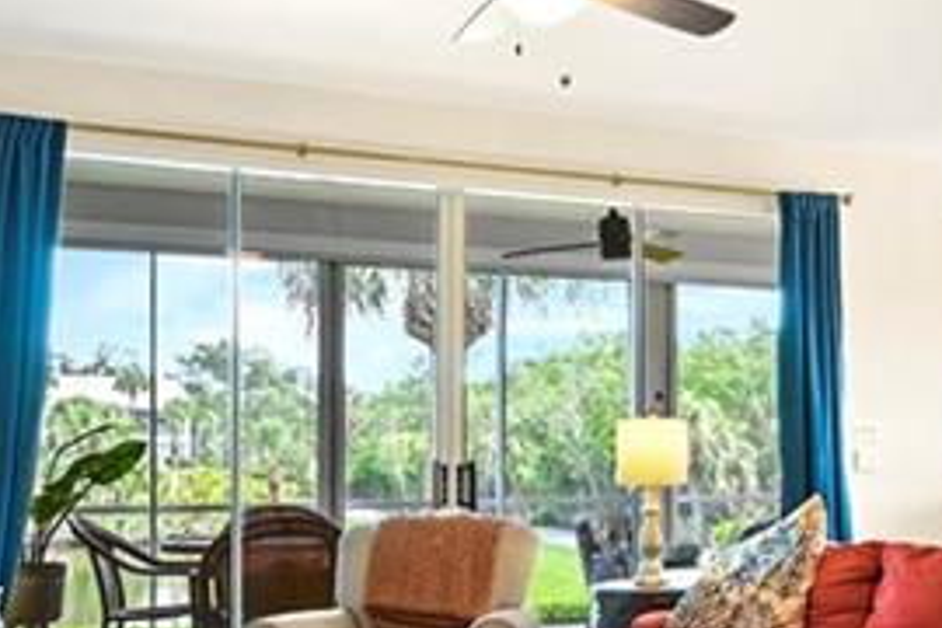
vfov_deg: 24.9
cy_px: 546
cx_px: 827
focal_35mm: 53
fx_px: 1387
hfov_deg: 35.6
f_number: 8
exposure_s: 4
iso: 100
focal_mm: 14
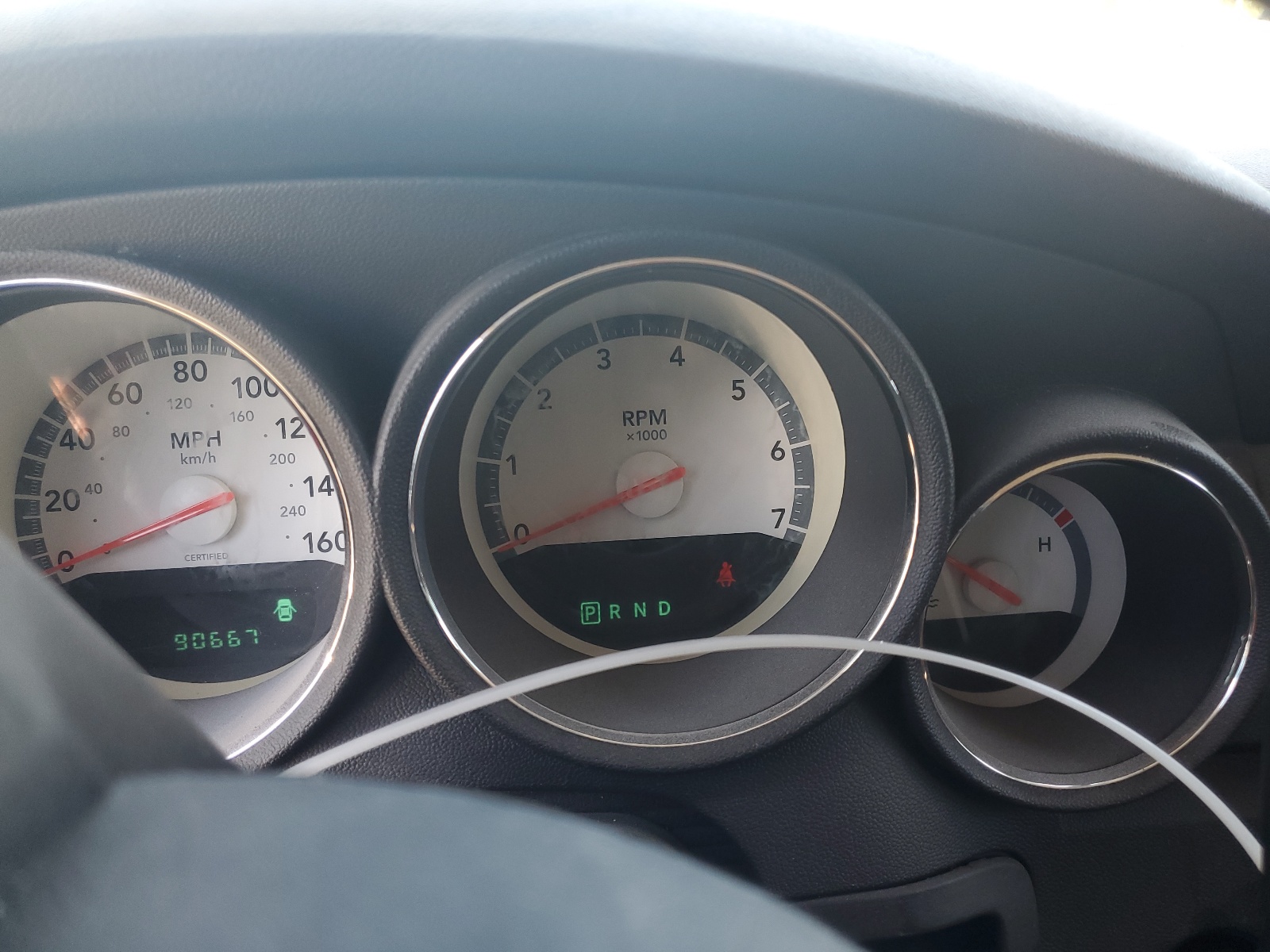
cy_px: 476
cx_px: 635
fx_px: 954
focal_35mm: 26
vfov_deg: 53.1
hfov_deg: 67.3
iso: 60
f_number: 1.5
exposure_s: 1/120
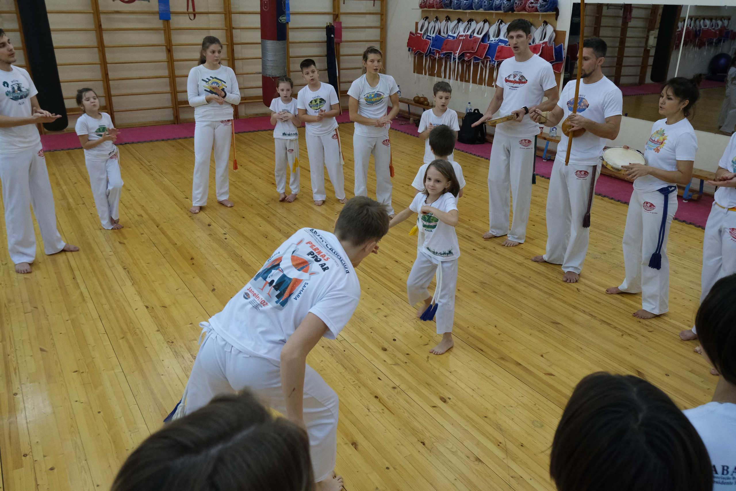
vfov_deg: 43.6
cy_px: 246
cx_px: 368
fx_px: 613
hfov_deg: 61.9
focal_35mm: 30
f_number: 4
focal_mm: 19.7
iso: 2500
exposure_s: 1/320
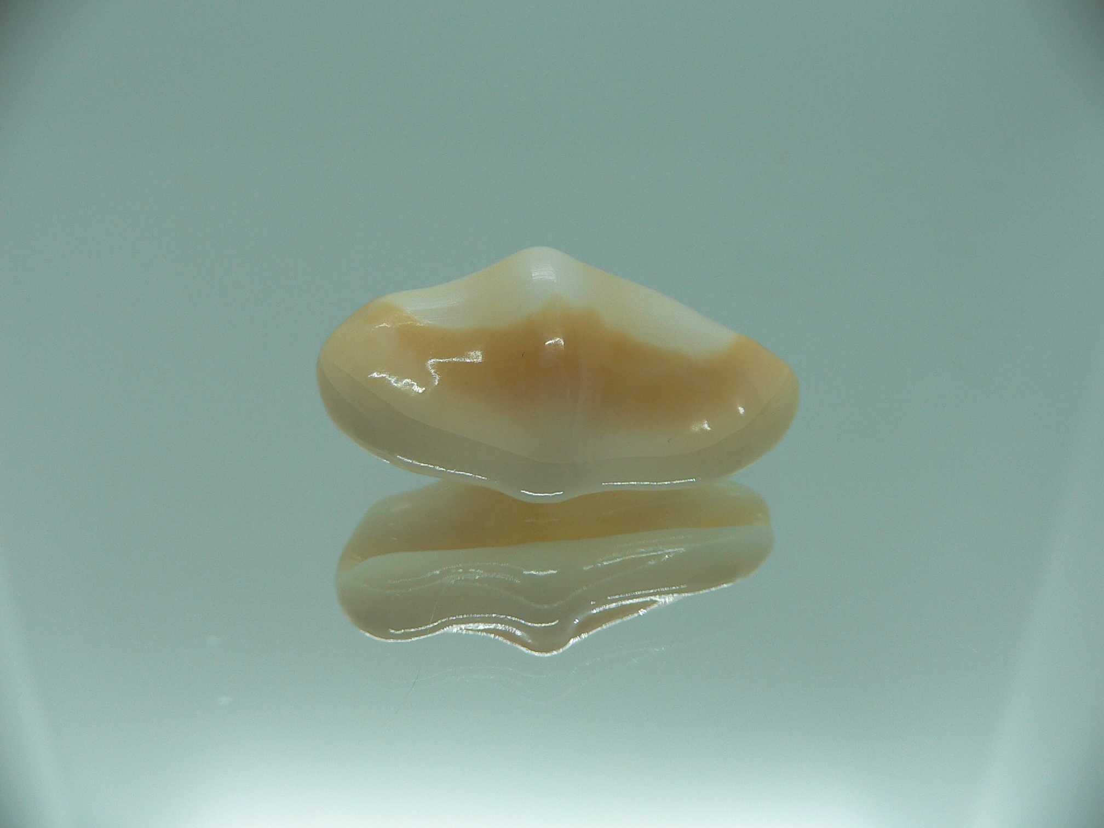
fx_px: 1116
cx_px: 552
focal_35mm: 35
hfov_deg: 52.6
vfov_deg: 40.7
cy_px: 414
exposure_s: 1/80
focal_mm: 4.6
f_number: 2.8
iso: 80
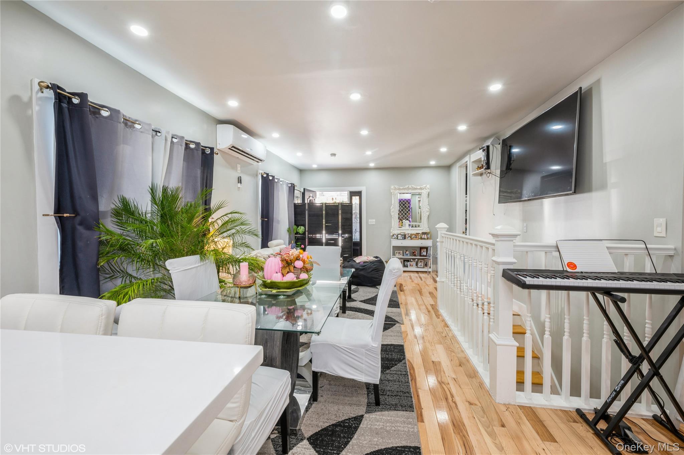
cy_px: 228
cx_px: 342
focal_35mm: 14
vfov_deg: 81.1
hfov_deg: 104.3
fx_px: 266
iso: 200
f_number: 11
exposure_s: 1/2
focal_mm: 14
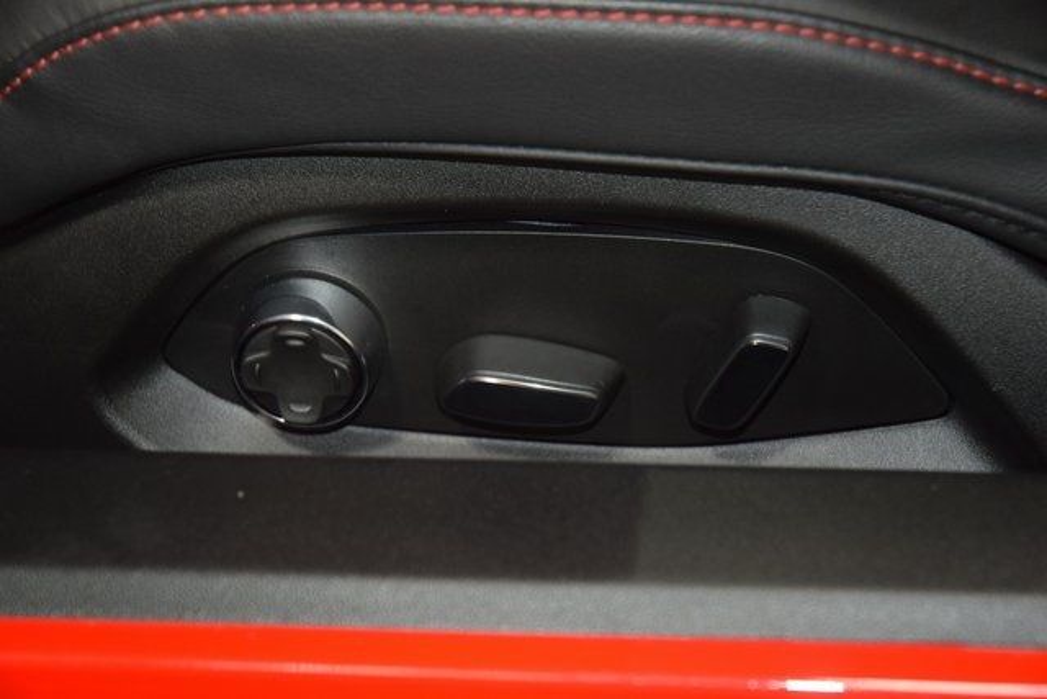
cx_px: 524
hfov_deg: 21.9
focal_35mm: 93
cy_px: 350
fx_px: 2705
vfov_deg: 14.7
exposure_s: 1/40
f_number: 4.5
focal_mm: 62
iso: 1800
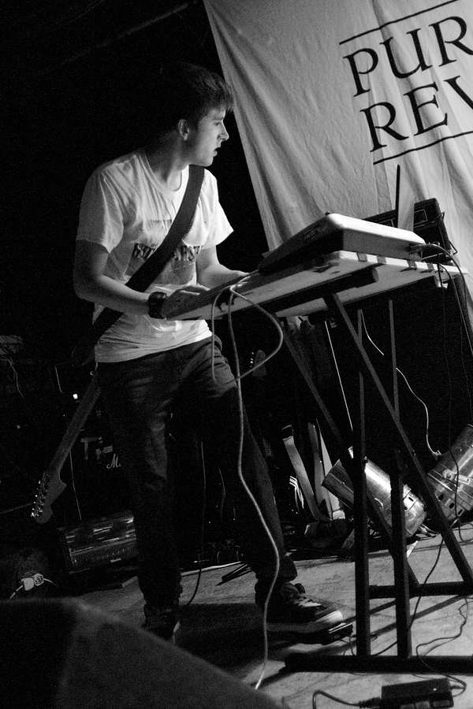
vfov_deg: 61.9
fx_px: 591
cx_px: 236
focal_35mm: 30
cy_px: 354
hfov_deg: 43.6
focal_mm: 20
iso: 1600
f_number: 1.8
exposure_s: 1/80
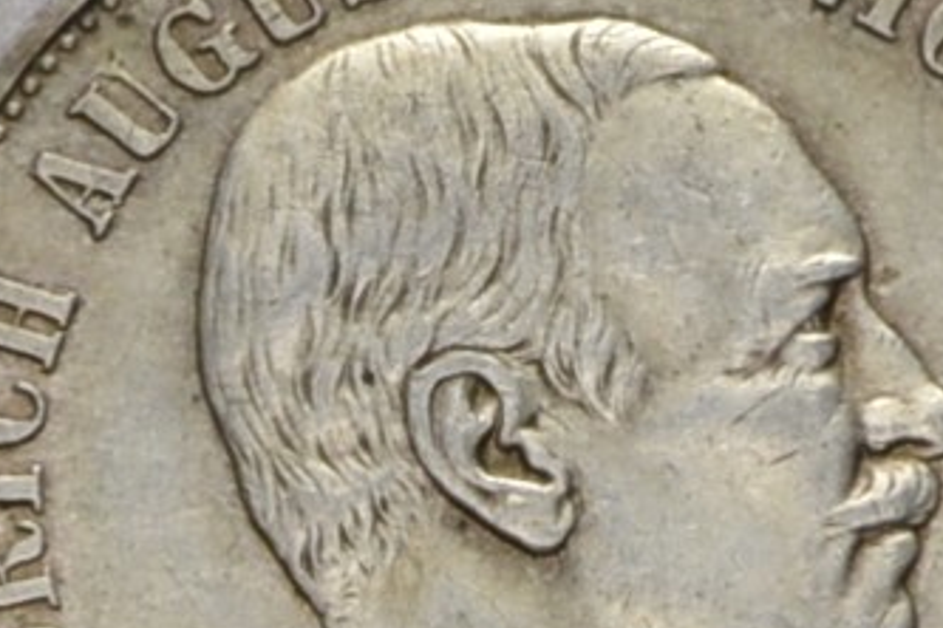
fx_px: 7543
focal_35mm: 288
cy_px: 1791
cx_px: 498
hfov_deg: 7.2
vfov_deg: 4.6
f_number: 14
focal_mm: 26
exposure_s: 1/200
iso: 400
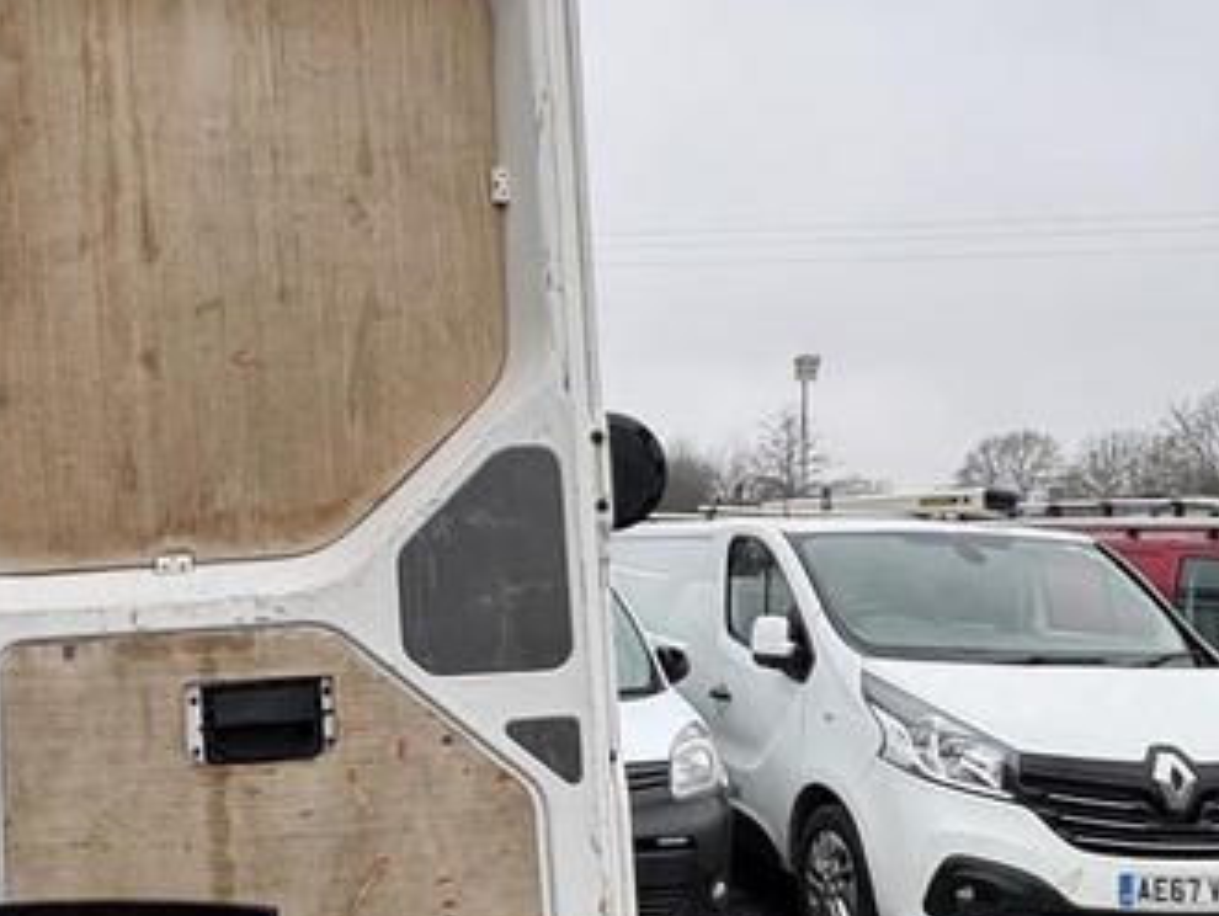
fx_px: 1339
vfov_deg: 37.7
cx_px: 373
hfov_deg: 47.8
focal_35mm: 38
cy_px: 499
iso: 100
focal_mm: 2.22
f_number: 2.2
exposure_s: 1/99
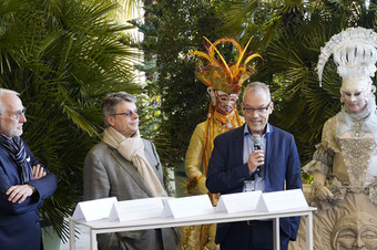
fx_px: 847
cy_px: 134
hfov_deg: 25.1
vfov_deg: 16.8
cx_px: 206
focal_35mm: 81
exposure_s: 1/80
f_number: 8
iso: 1600
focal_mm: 61
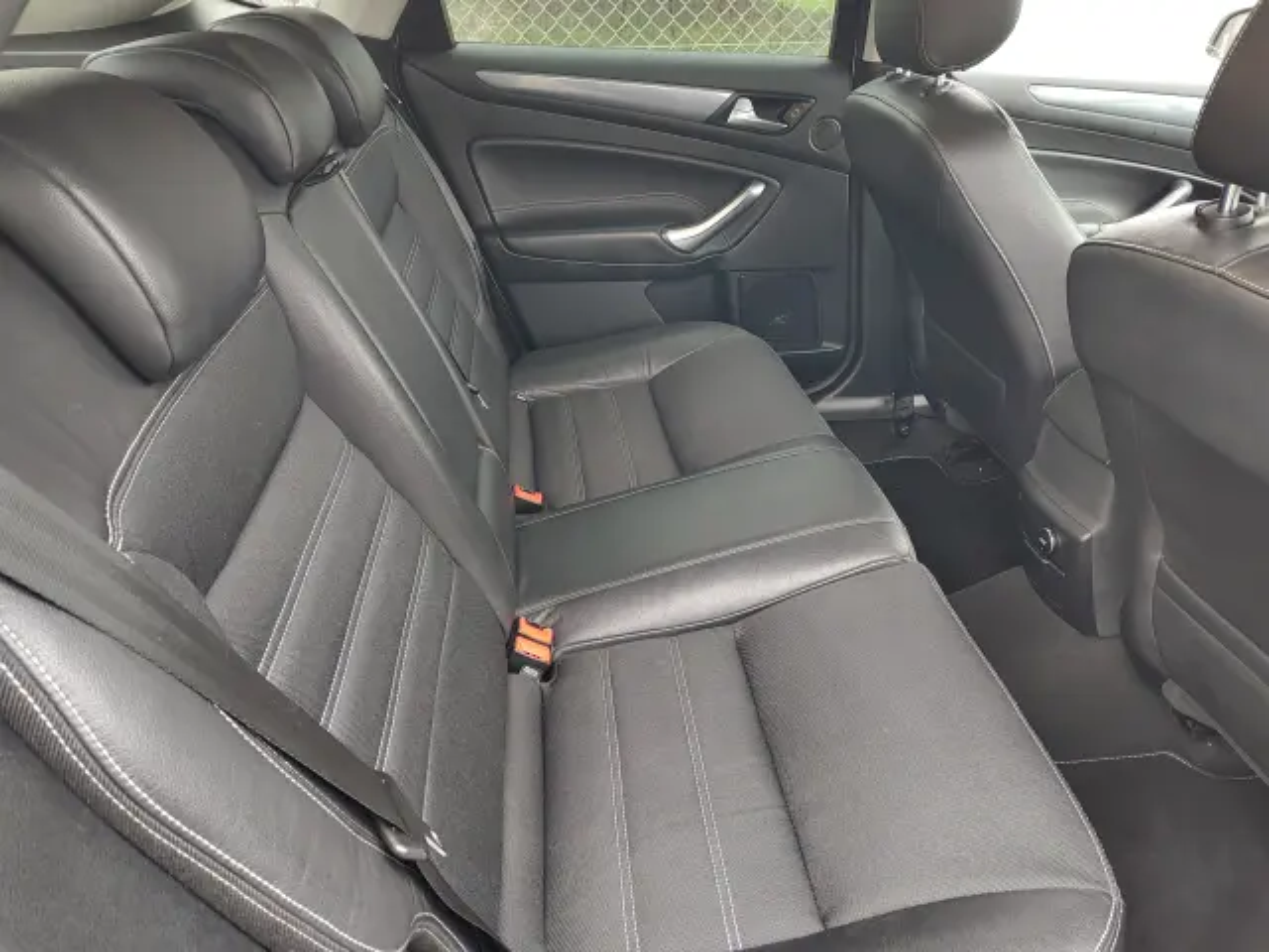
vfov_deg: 58.9
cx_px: 634
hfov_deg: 73.9
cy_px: 476
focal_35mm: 23
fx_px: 843
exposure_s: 1/33.3
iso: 303
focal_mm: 5.56
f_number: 1.8
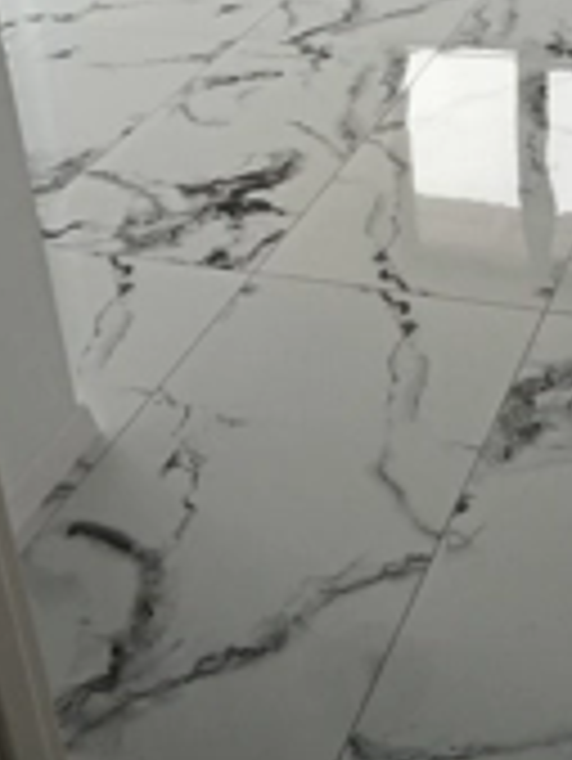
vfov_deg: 29.4
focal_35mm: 64
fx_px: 1408
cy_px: 135
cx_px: 369
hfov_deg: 22.9
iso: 573
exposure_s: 1/100
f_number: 1.9
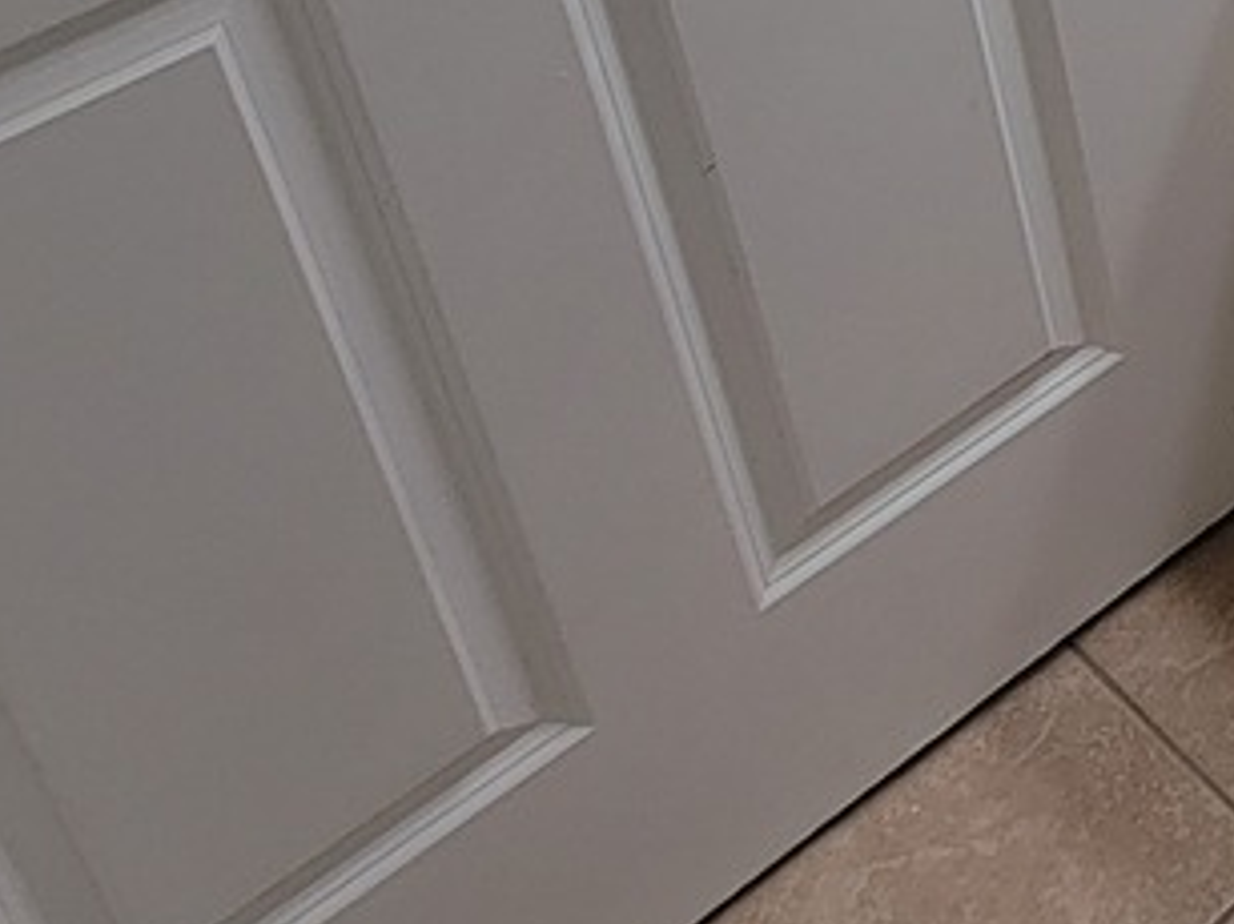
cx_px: 2110
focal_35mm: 61
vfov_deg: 18.2
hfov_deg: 22.2
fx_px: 2174
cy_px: -799
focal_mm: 2.2
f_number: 2.2
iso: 64
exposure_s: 1/60
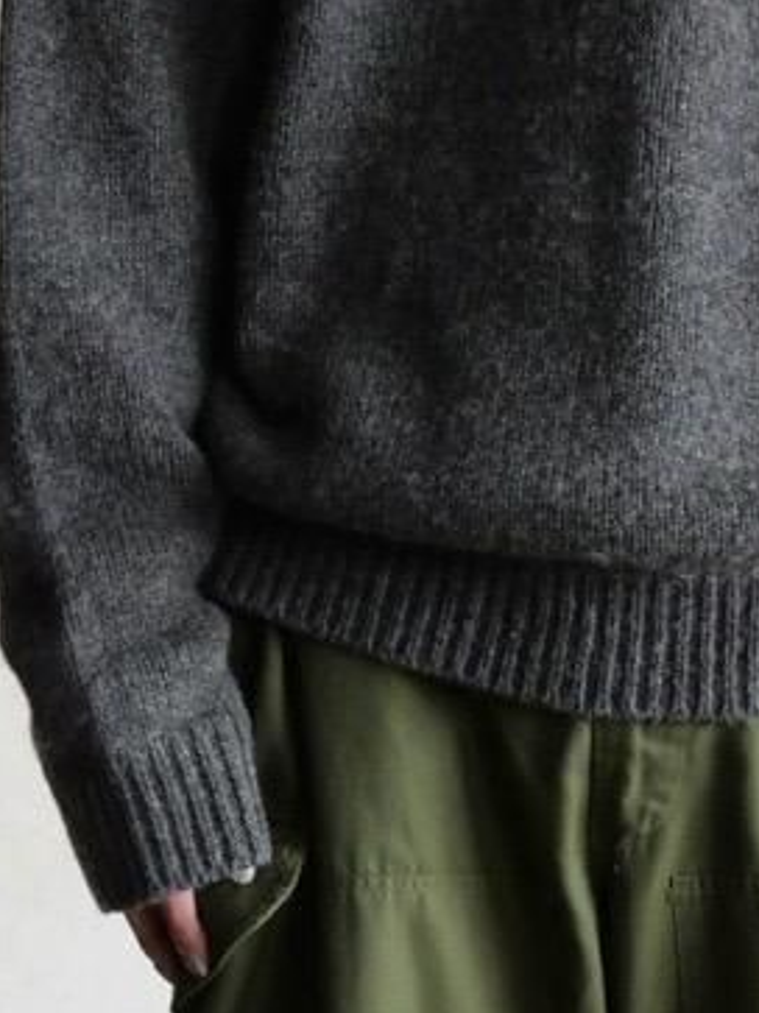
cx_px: 614
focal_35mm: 235
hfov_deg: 6.3
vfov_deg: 8.4
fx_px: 6874
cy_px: 403
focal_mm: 50
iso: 3200
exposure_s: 1/125
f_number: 3.9
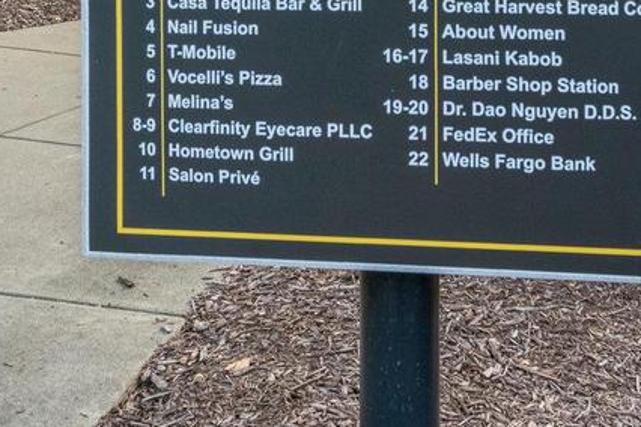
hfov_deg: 28.4
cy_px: -182
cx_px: 295
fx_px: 1264
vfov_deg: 17.5
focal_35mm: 71
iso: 1250
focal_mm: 21
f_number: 8
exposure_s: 1/400
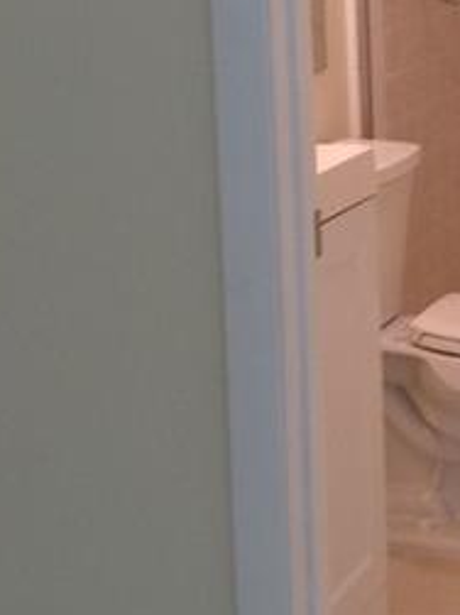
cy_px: 76
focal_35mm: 95
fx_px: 1685
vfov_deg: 20.3
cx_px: 680
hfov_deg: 14.5
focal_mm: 3.3
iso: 25
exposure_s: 1/40
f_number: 2.4
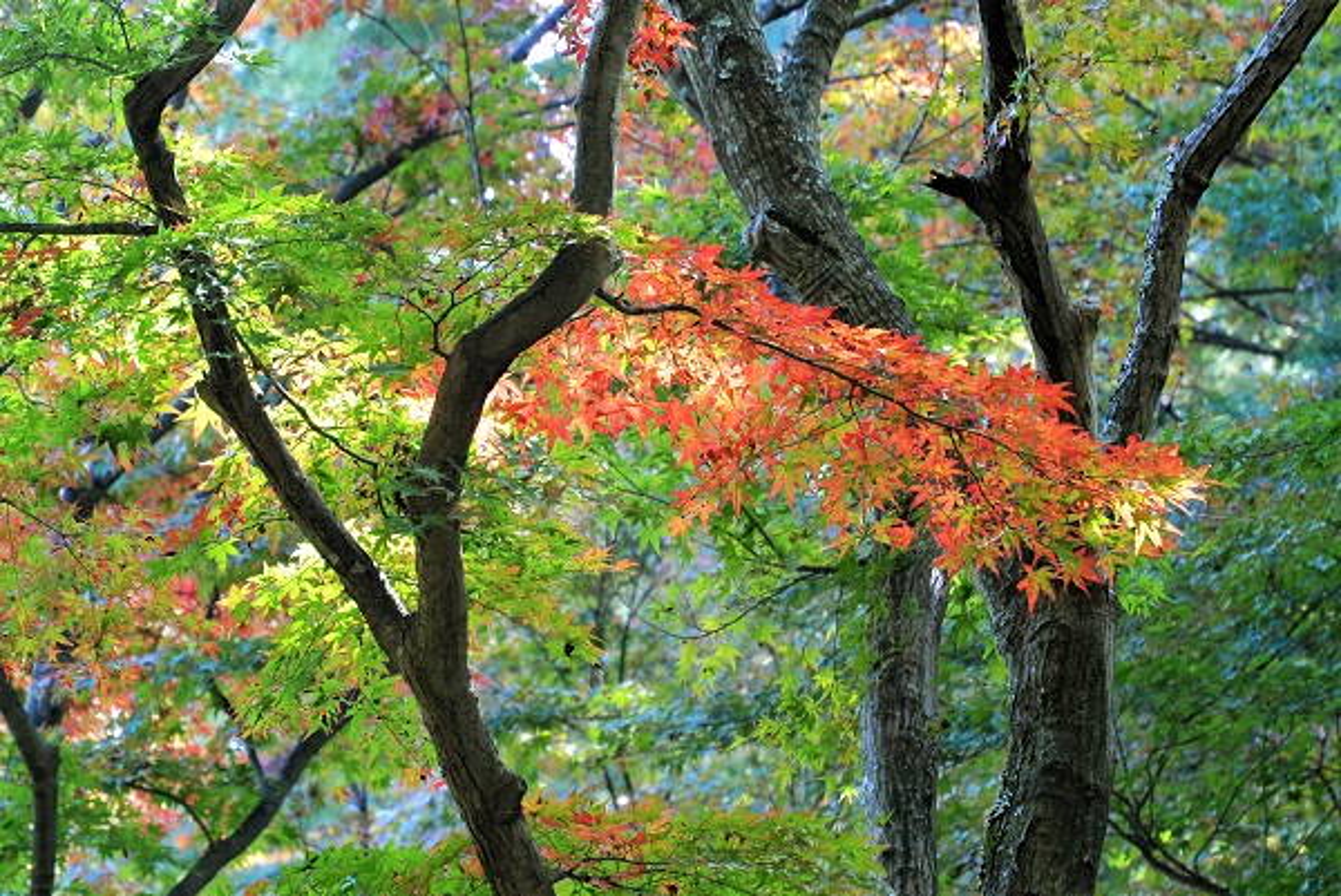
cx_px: 670
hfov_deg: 6.9
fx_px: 11071
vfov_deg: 4.6
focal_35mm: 297
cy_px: 448
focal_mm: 110
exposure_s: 1/125
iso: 560
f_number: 5.6
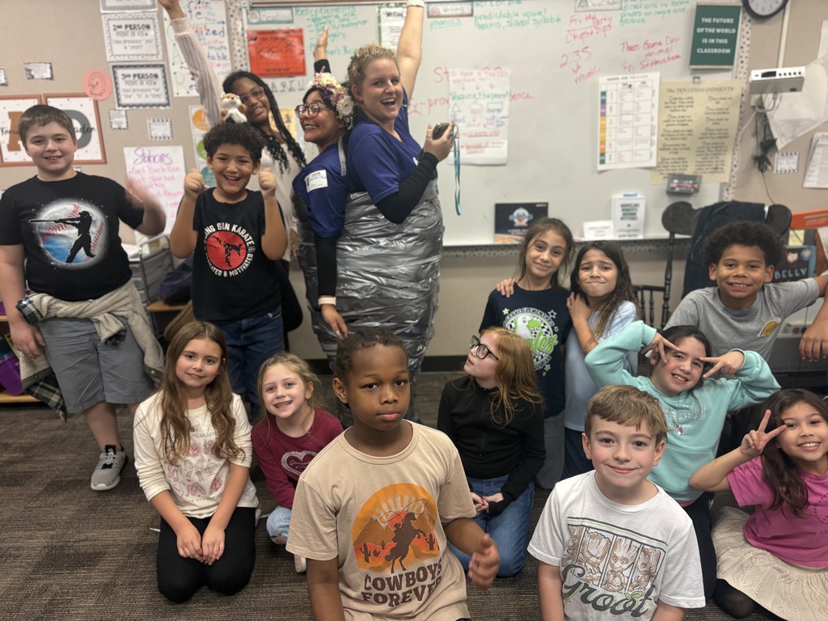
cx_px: 414
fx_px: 622
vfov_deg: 53.1
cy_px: 310
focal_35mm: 26
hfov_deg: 67.3
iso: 200
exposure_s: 1/60
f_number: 1.6
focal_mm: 5.96
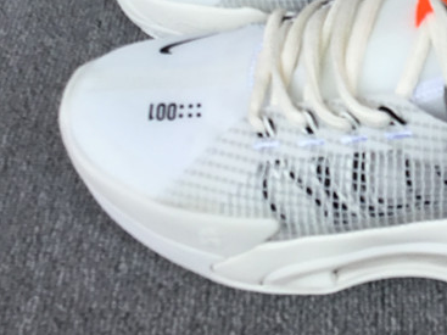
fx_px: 981
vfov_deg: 19.0
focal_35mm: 76
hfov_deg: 24.8
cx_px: 409
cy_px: 20
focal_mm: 3.3
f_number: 2.4
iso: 25
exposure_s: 1/445
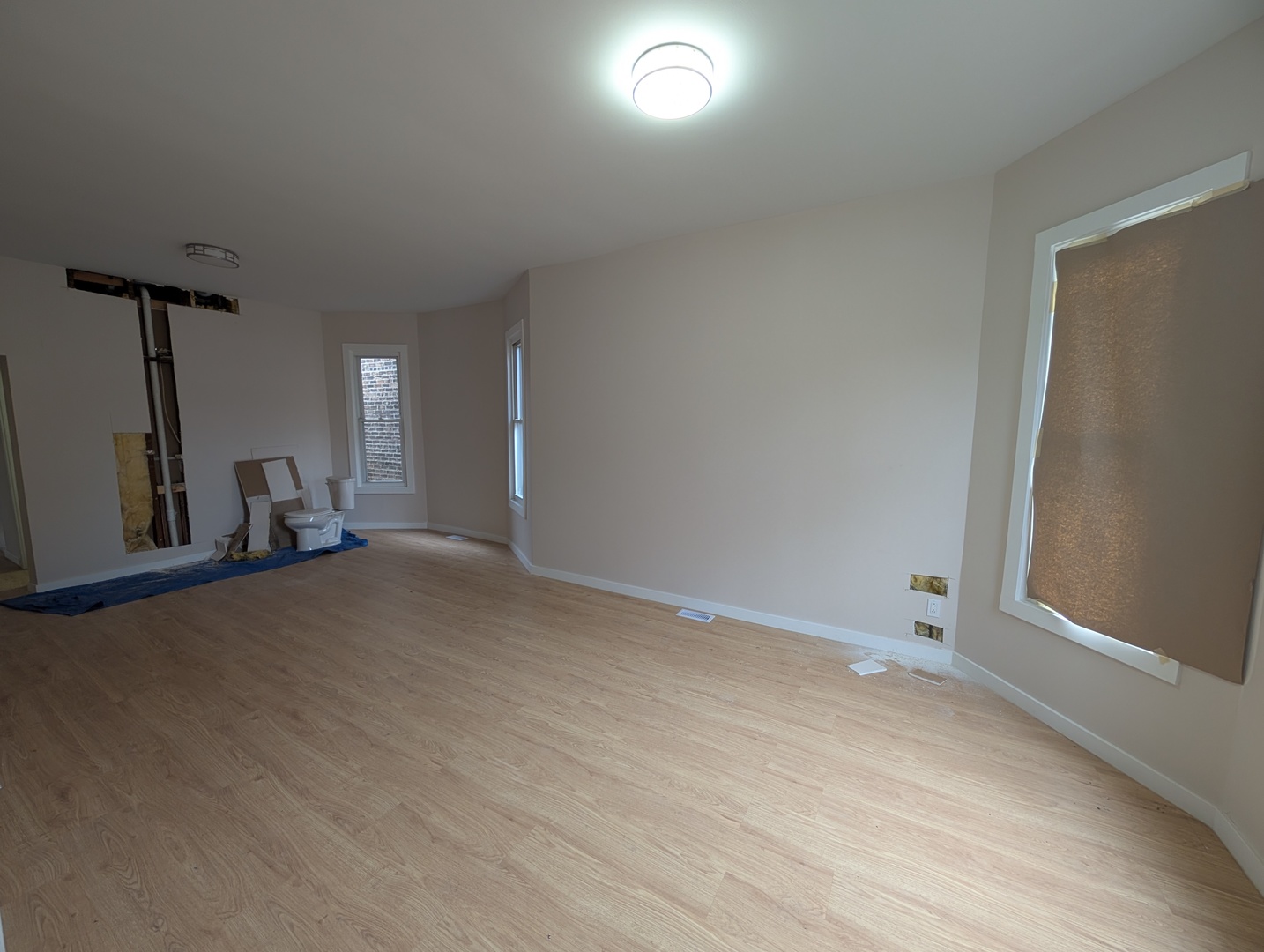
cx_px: 632
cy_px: 476
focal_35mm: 12
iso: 54
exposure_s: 1/40
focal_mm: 2.02
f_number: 1.7
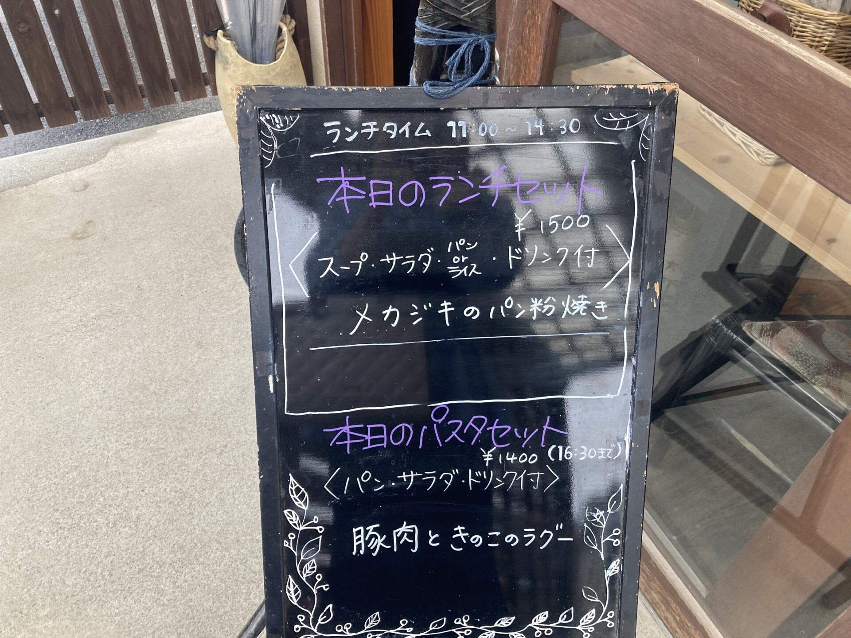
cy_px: 319
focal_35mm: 28
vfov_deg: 49.7
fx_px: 688
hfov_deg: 63.4
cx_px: 426
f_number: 1.8
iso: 80
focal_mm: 3.99
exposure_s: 1/106
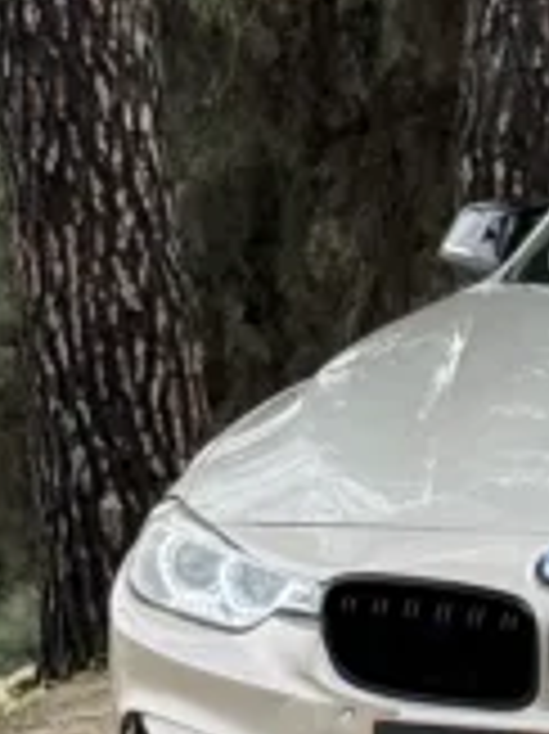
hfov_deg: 6.9
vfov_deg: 9.3
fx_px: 4489
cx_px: 882
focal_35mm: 212
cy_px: 617
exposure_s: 1/917
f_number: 1.78
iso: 100
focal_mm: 6.76
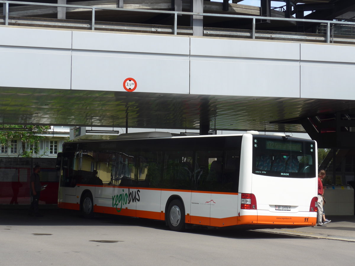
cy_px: 133
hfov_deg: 22.8
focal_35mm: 86
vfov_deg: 17.2
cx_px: 178
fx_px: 882
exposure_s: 1/500
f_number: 4.5
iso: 80
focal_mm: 17
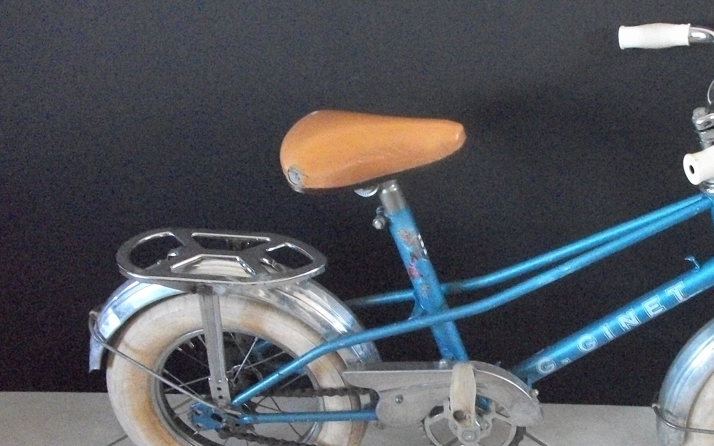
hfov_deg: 36.6
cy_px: 310
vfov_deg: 23.8
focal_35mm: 54
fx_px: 1051
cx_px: 539
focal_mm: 5.7
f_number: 2.9
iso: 640
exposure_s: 1/40
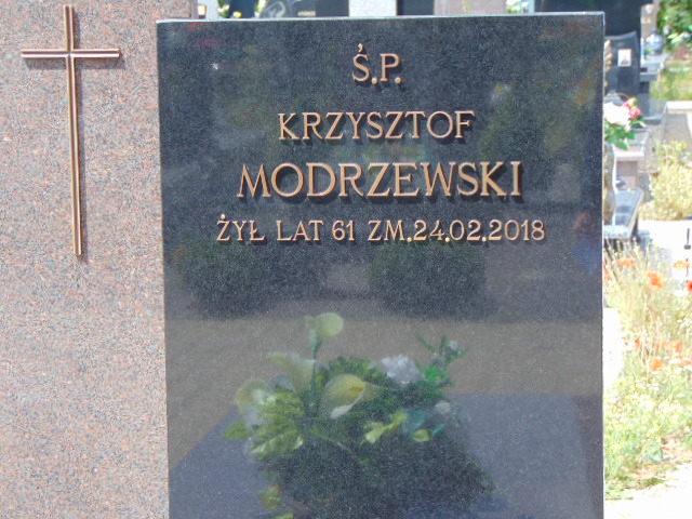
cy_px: 260
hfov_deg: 18.2
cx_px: 346
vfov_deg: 13.7
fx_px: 2159
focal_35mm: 108
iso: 80
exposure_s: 1/250
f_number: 3.9
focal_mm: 19.4
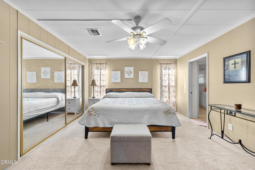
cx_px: 128
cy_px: 85
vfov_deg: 85.5
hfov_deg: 108.3
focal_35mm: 13
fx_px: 92
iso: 250
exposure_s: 1/2.5
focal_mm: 13
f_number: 9
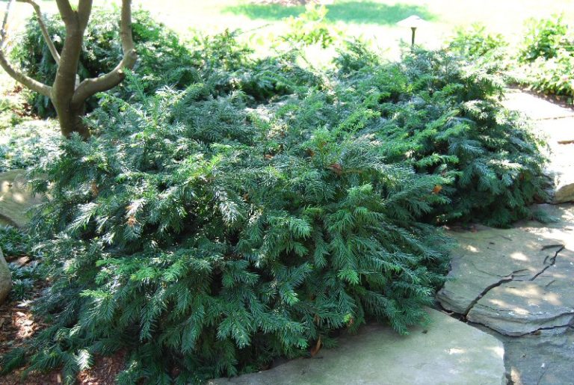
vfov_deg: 34.3
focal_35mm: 39
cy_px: 192
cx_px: 287
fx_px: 623
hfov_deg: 49.5
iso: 200
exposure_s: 1/60
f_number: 4
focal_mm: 26
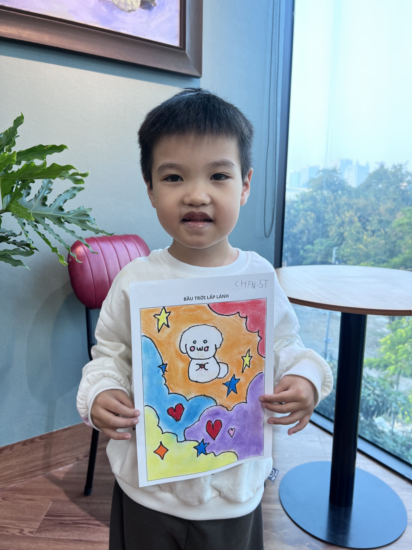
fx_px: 413
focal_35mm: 26
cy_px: 275
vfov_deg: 67.3
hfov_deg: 53.1
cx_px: 206
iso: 40
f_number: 1.5
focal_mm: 5.7
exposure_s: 1/100
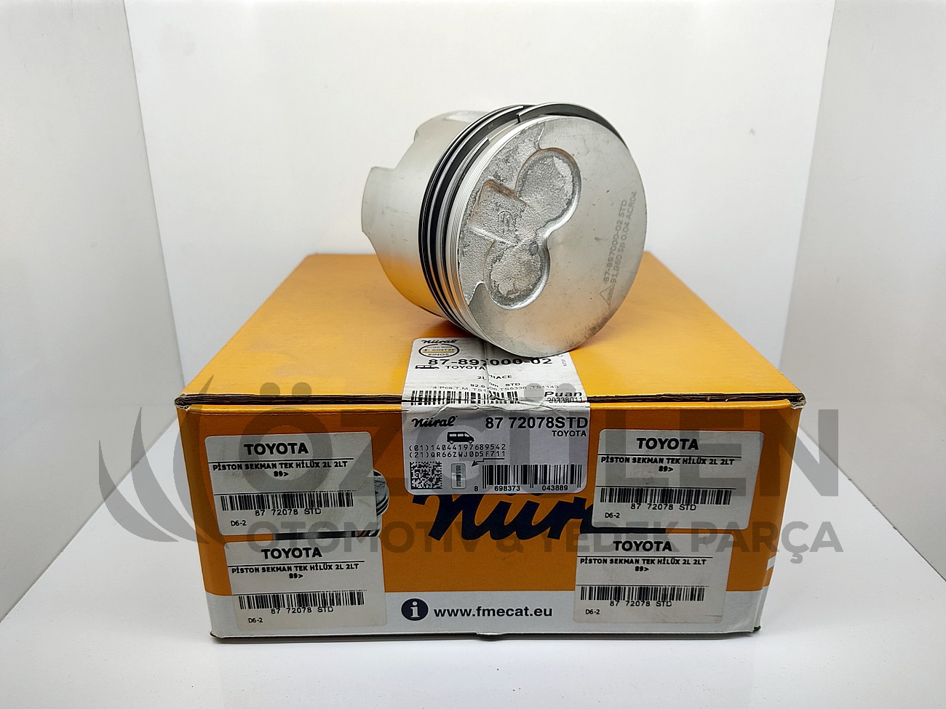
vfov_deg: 53.1
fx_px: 711
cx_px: 473
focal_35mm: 26
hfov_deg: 67.3
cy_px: 354
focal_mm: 4.74
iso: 126
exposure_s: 1/100
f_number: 1.79
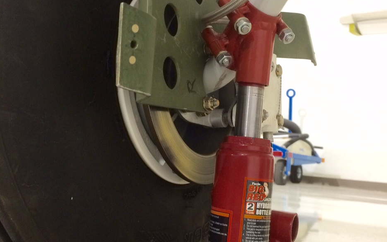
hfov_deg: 47.2
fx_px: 443
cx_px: 195
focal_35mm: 42
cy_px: 114
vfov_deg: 30.5
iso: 100
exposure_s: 1/30
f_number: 2.2
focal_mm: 4.15
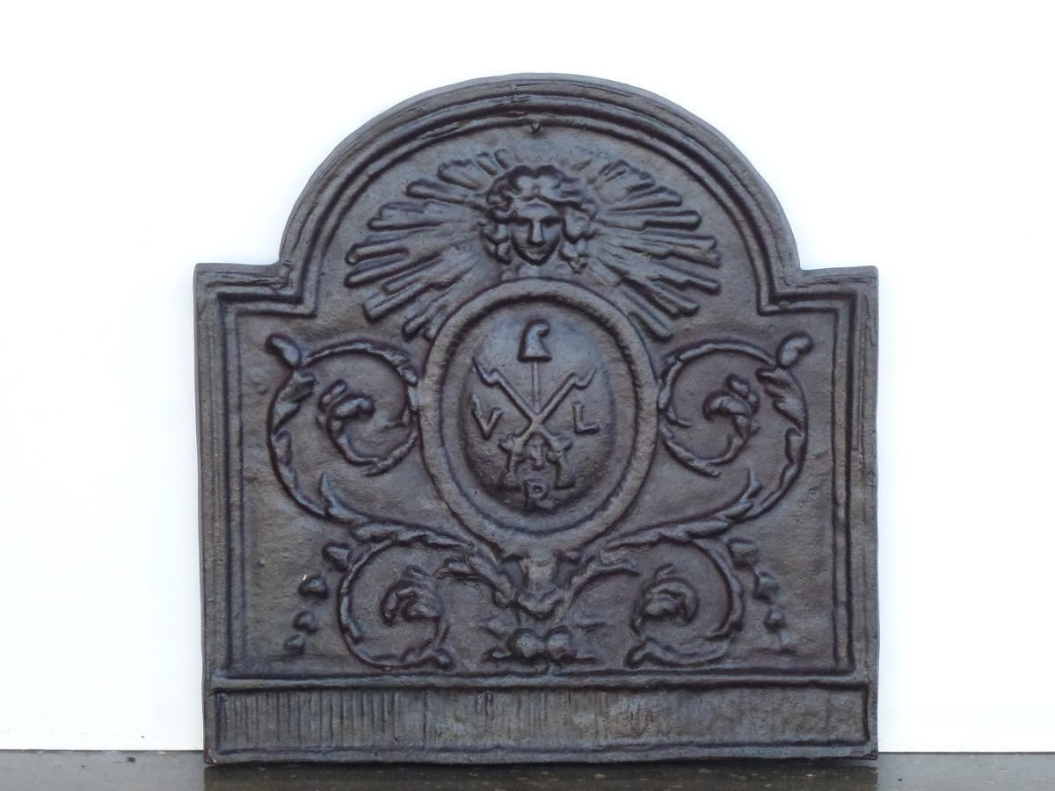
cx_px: 528
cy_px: 396
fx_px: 2926
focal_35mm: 96
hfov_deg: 20.4
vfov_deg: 15.4
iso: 400
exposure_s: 1/80
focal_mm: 17.3
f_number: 5
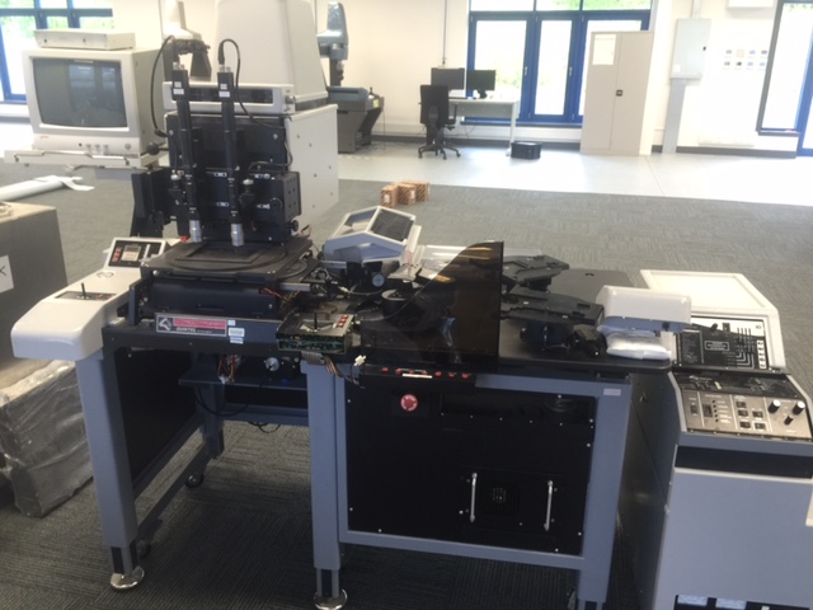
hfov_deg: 61.7
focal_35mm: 29
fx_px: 681
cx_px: 406
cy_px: 305
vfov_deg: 48.2
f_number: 2.2
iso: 50
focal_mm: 4.15
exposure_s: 1/17
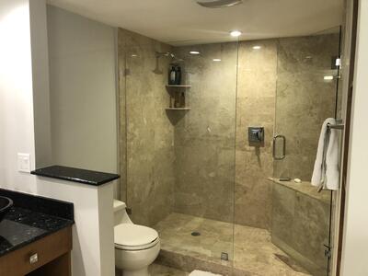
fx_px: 298
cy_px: 138
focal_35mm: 28
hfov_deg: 63.4
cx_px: 184
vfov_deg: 49.7
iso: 40
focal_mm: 4
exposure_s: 1/15
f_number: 1.8
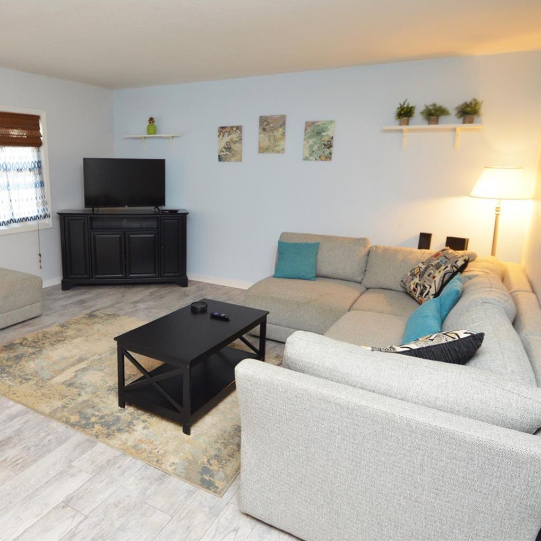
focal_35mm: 24
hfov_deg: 63.4
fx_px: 424
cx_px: 182
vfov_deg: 65.0
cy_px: 259
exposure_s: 1/60
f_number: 4
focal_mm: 12
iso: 800
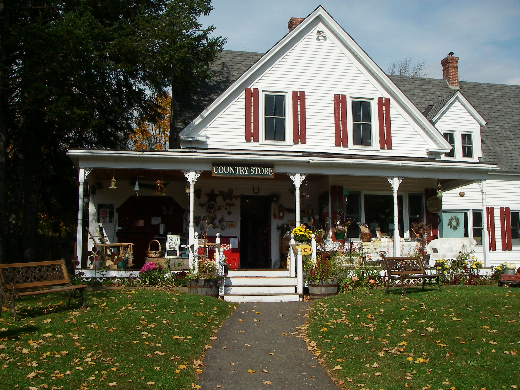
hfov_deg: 49.0
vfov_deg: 37.7
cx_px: 260
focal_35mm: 38
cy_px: 195
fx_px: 571
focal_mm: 6.3
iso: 64
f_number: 6.6
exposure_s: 1/320
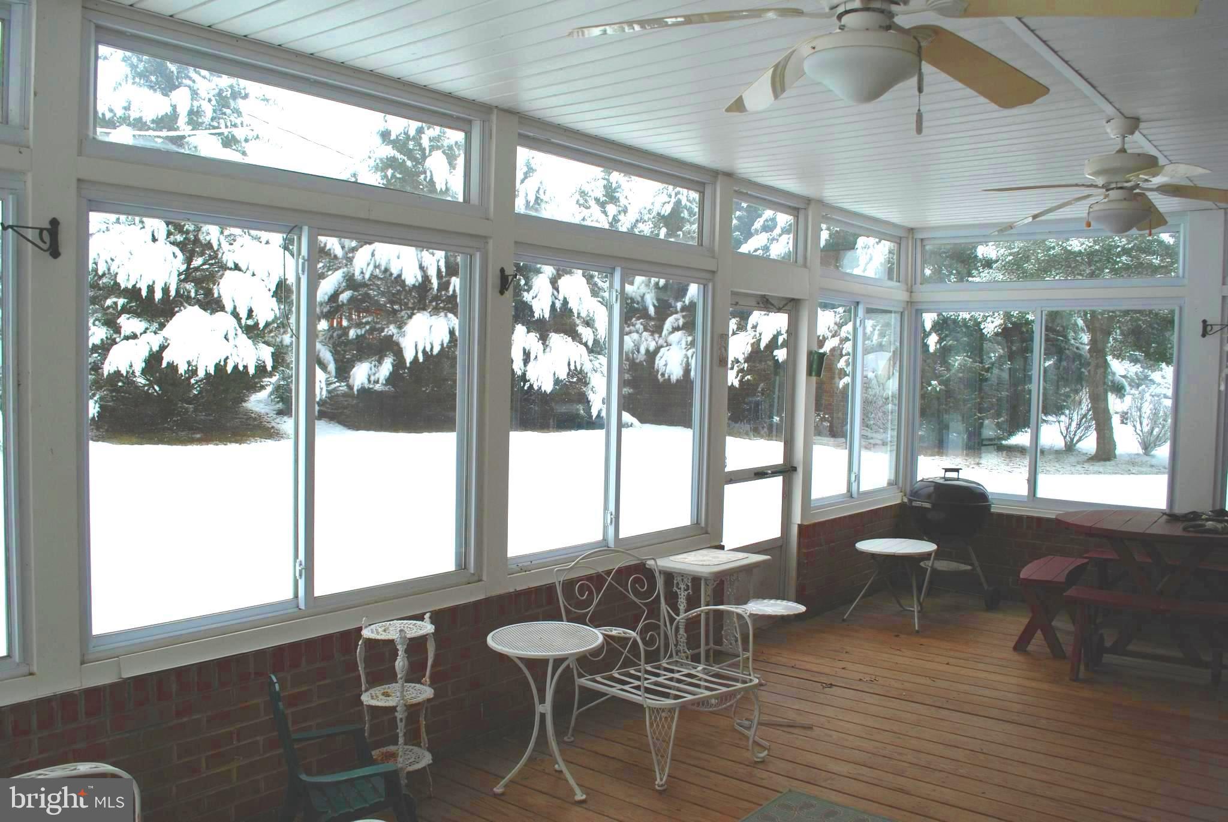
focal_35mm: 27
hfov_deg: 67.3
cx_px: 614
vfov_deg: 48.0
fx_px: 922
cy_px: 411
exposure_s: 1/125
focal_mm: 18
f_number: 5.6
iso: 160
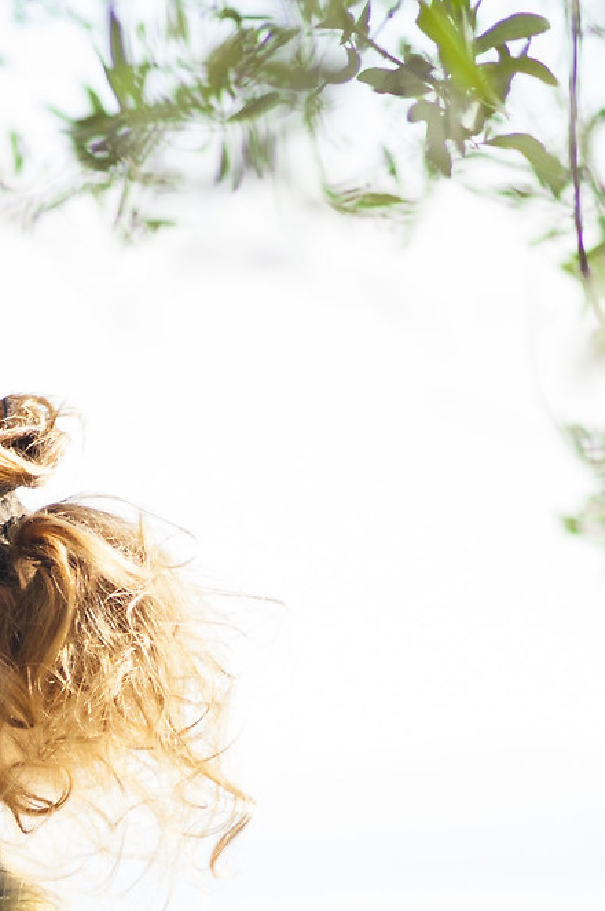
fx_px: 7780
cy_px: 1306
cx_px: -84
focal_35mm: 308
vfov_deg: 6.6
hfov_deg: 4.4
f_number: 1.8
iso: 200
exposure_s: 1/1250
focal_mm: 85
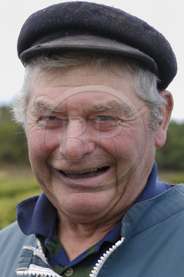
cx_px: 92
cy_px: 138
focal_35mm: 98
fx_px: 750
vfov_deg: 20.9
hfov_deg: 14.0
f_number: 5.3
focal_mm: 65
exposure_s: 1/125
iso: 100
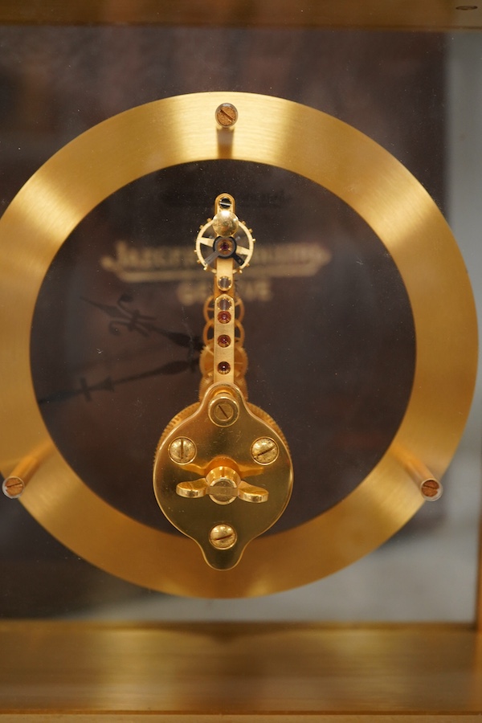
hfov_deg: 29.9
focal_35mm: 45
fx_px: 904
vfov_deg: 43.6
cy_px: 362
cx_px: 241
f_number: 7.1
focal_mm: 30
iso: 1250
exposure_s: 1/125
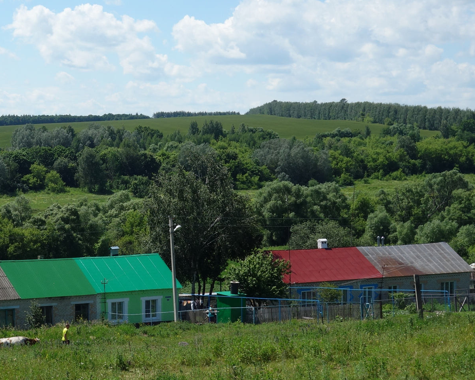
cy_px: 170
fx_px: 1266
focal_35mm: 90
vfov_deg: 17.1
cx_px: 46
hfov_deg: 20.8
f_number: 5.6
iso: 125
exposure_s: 1/640
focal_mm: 15.45
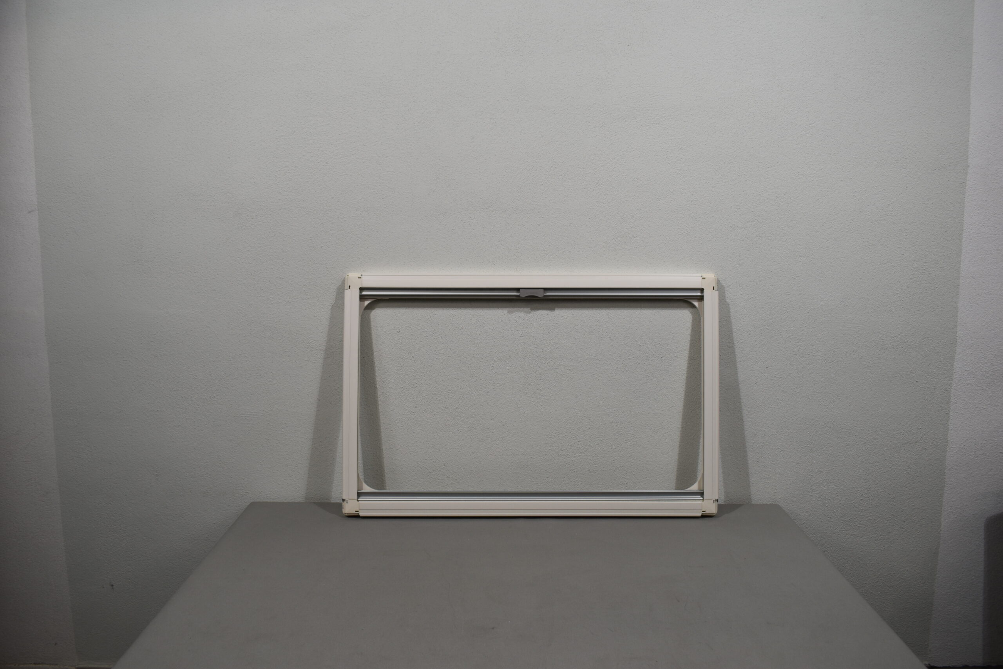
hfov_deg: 61.9
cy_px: 334
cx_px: 502
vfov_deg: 43.6
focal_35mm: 30
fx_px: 836
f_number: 5.6
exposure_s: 1/125
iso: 220
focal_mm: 20
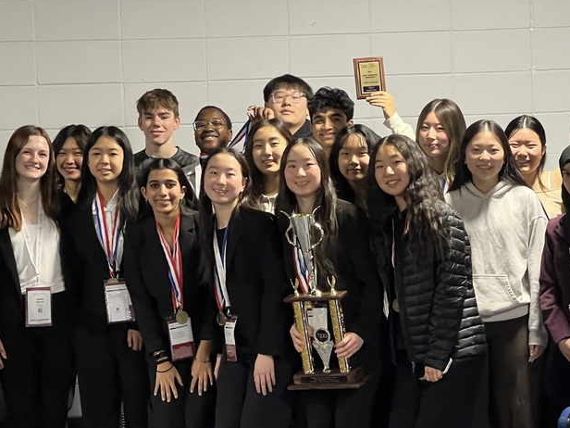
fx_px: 2108
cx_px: 324
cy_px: 301
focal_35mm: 128
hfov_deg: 15.4
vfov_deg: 11.6
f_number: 2.8
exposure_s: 1/60
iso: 400
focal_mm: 9
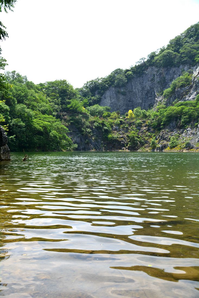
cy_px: 149
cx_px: 100
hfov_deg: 30.8
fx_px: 361
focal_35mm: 44
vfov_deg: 45.0
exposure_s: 1/125
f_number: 11
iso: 100
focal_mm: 29
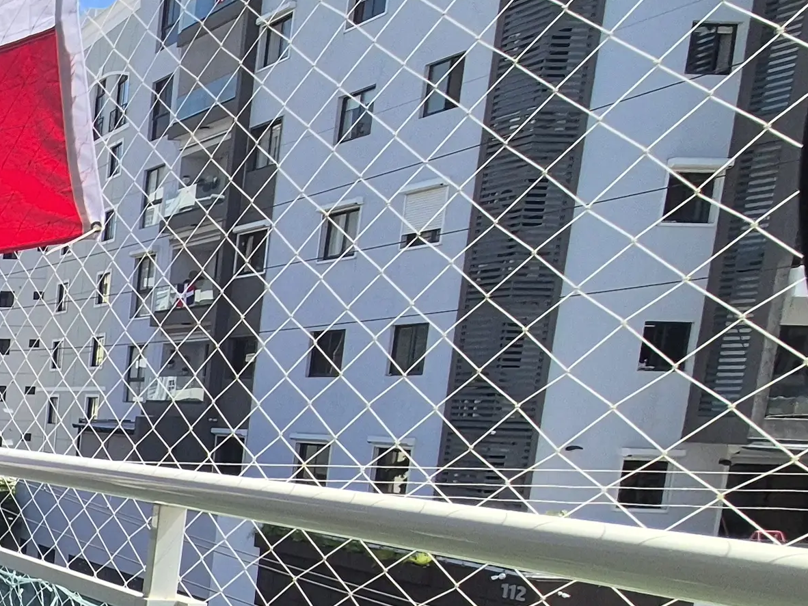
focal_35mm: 44
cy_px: 559
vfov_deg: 31.2
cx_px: -463
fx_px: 1027
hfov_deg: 26.8
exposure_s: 1/1112
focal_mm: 2.2
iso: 50
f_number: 2.2
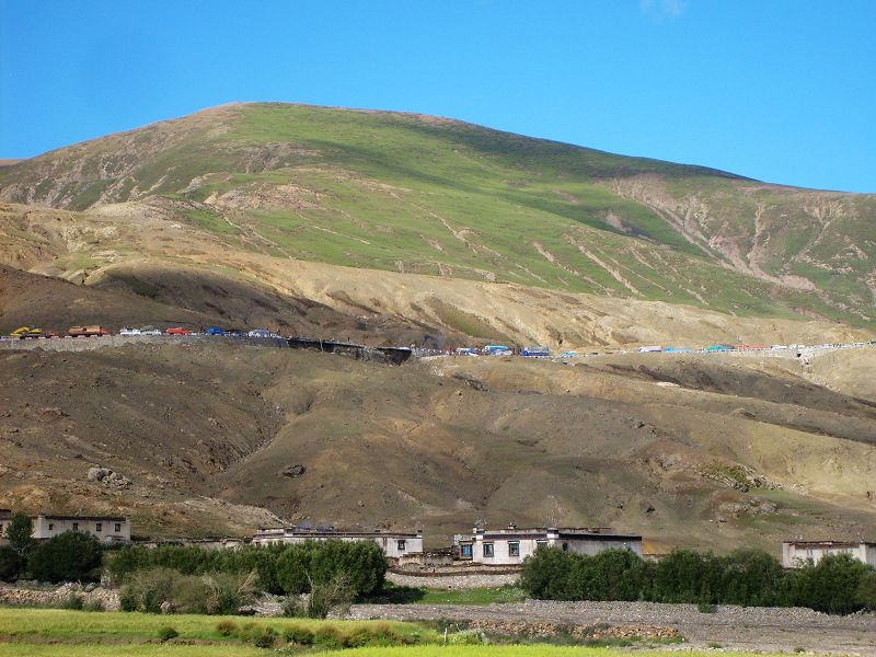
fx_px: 2682
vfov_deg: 14.0
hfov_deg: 18.5
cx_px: 438
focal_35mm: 106
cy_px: 328
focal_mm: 17.4
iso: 80
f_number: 4.9
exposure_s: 1/500
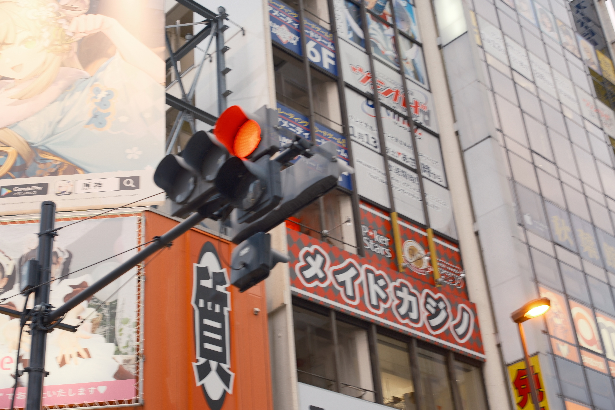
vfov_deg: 27.0
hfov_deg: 39.6
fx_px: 854
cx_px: 308
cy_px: 205
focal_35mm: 50
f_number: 3.6
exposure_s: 1/12
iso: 125
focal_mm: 33
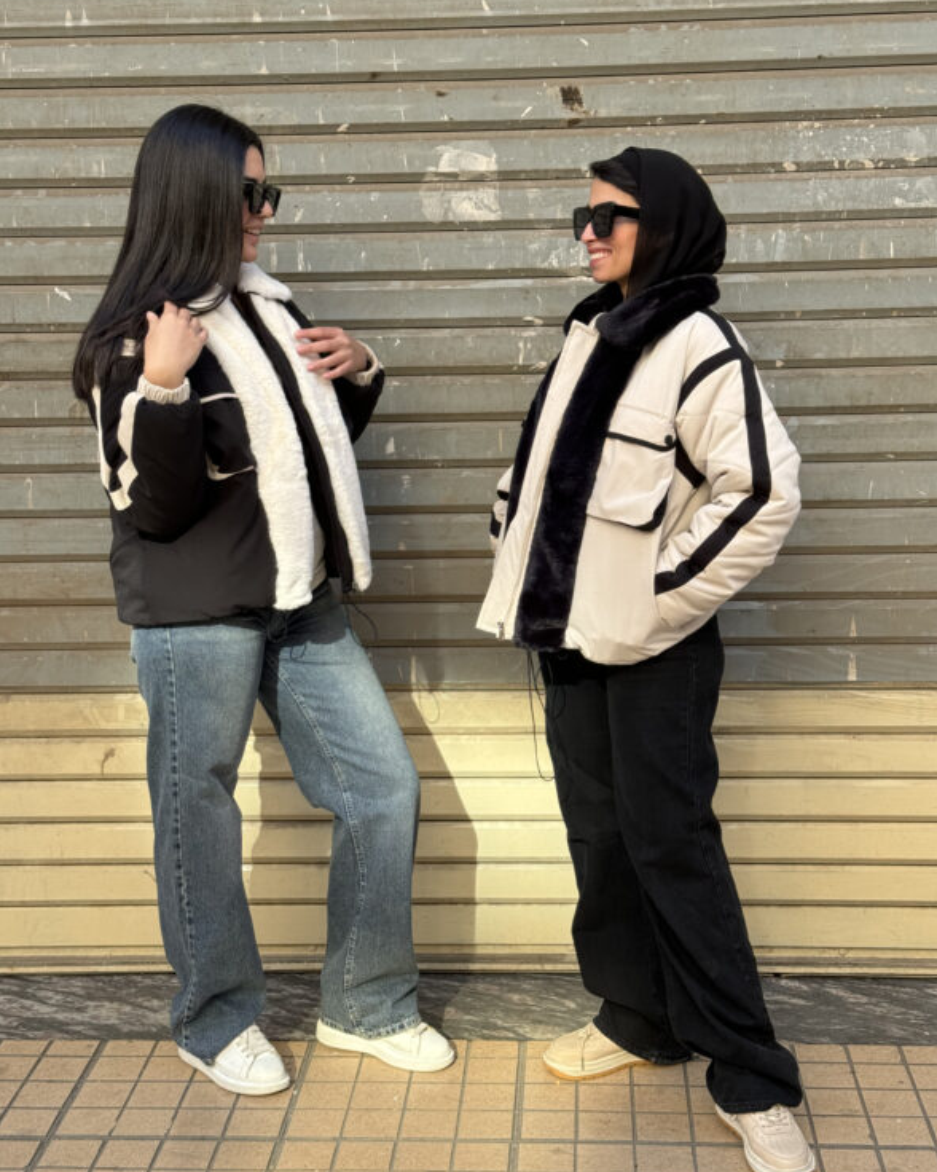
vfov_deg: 36.7
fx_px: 1768
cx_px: 476
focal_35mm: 51
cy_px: 579
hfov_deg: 29.7
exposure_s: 1/379
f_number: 1.78
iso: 64
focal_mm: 6.76
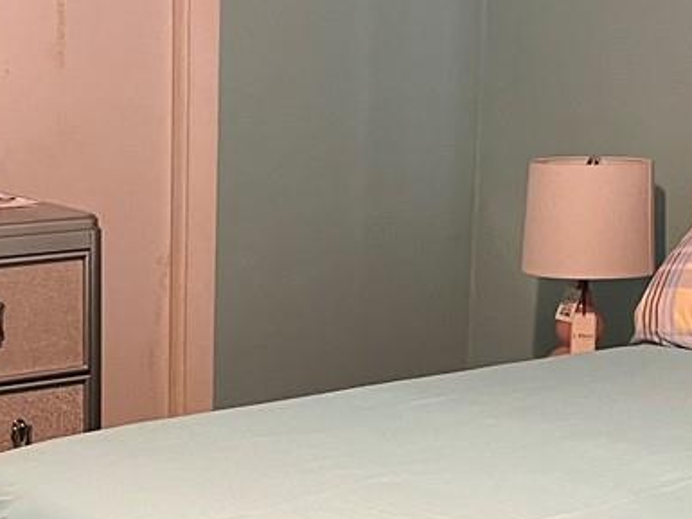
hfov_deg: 18.2
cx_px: 297
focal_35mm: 108
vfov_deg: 13.6
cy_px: 499
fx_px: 2160
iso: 160
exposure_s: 1/60
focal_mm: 5.1
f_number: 1.6
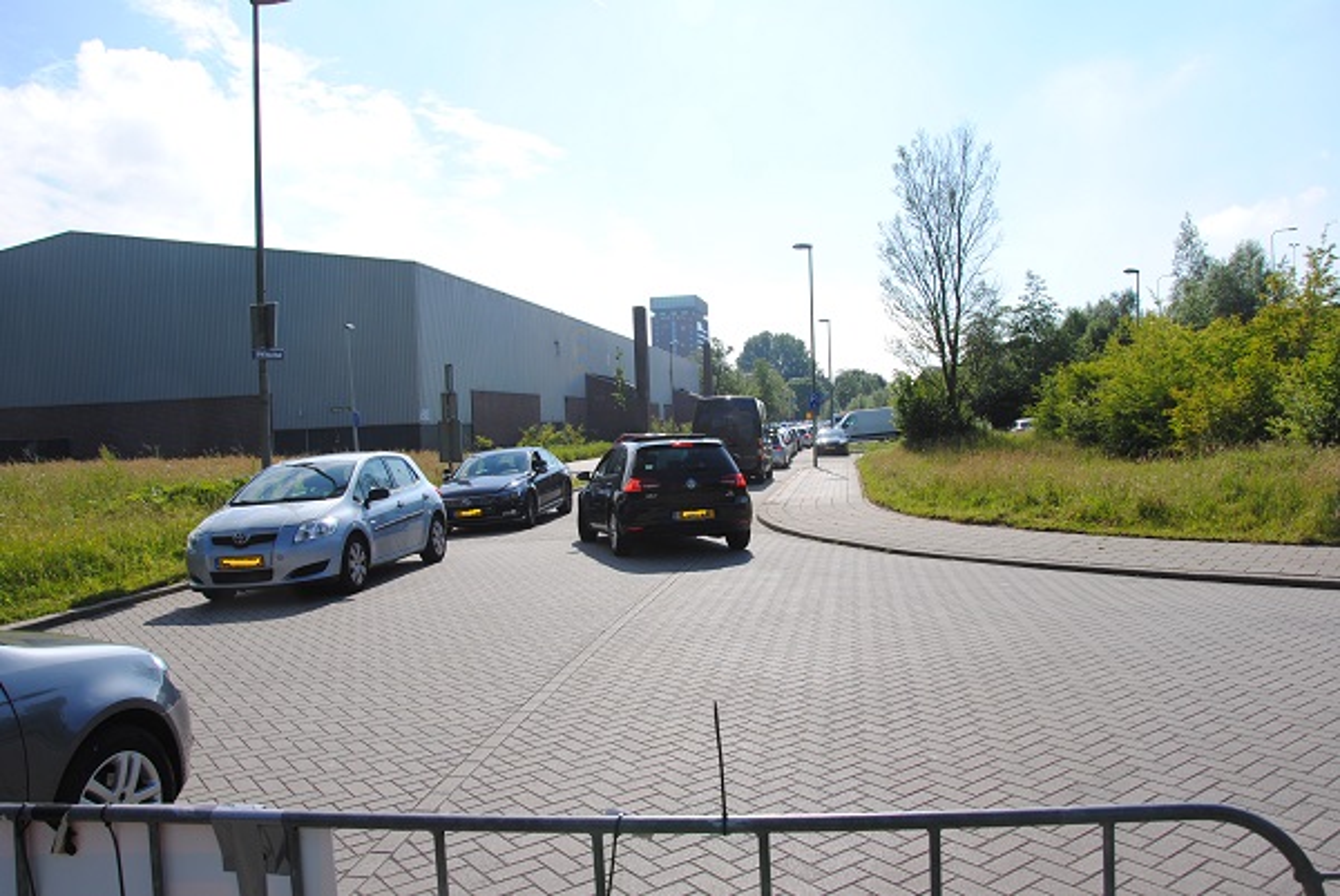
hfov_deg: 67.3
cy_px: 448
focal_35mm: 27
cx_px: 670
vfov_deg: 48.0
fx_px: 1006
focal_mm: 18
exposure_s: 1/320
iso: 100
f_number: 9
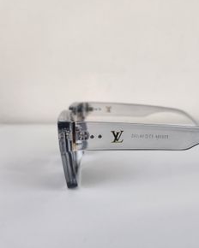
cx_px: 158
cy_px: 125
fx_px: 228
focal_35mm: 31
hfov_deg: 44.9
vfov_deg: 57.2
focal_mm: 5.4
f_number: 1.8
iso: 50
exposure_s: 1/180
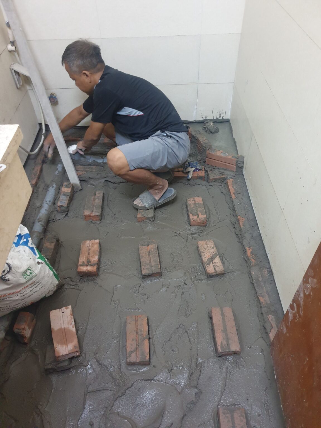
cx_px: 160
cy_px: 214
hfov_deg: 53.1
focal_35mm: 26
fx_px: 321
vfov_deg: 67.3
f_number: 1.5
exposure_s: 1/14
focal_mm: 4.3
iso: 250
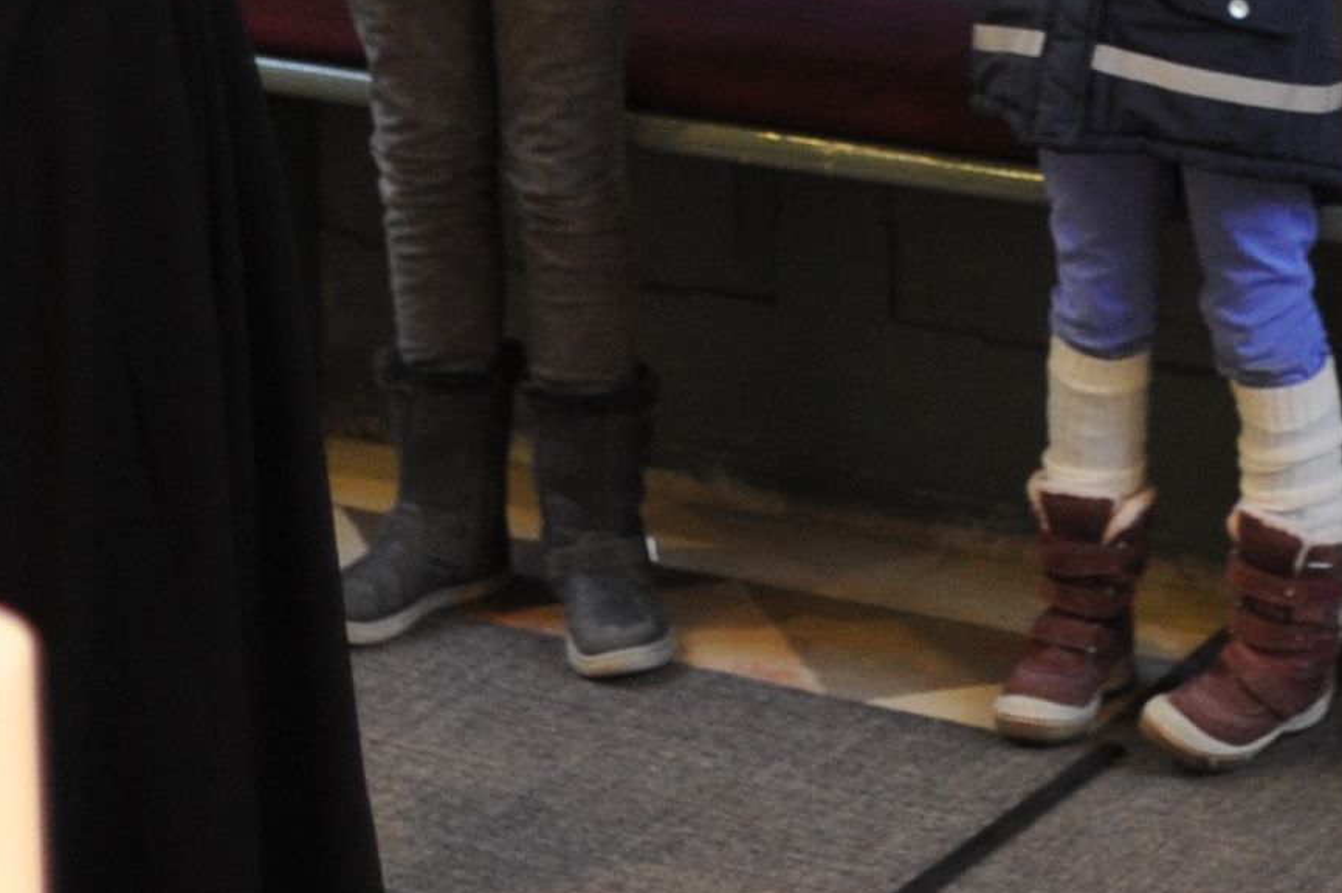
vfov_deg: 7.5
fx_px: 6407
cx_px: 936
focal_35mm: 172
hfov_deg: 11.9
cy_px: -1096
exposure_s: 1/60
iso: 1400
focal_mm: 35
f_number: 2
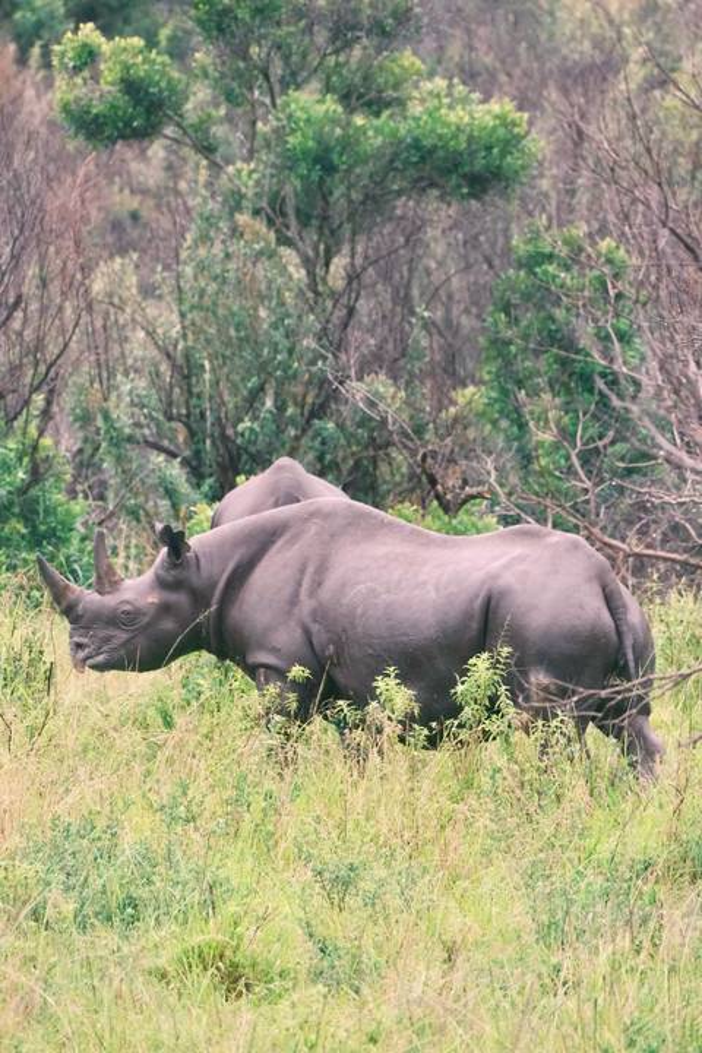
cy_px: 526
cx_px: 351
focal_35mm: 310
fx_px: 9067
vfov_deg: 6.6
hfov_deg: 4.4
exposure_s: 1/45
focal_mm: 206.5
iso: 3200
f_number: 5.6
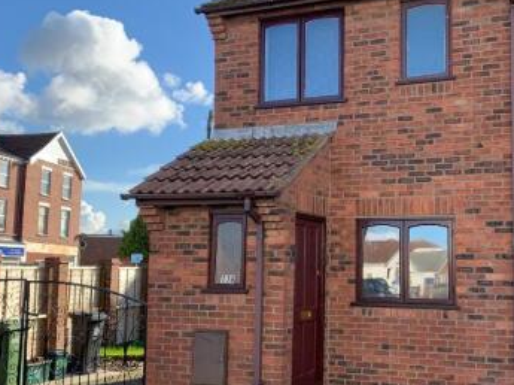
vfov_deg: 32.8
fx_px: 653
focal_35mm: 44
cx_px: 343
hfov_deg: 42.4
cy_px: 213
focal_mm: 4.25
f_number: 1.8
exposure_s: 1/864
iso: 25
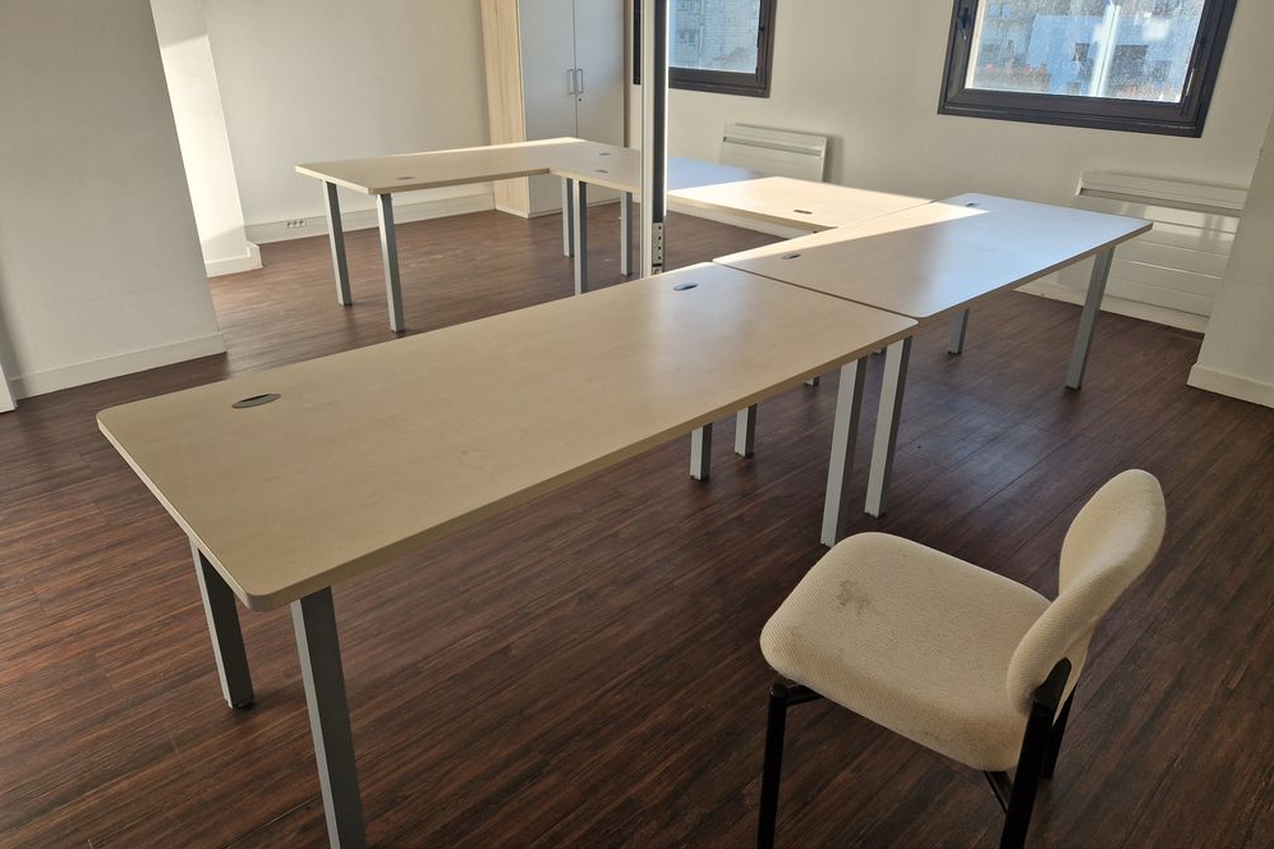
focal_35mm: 24
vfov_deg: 53.0
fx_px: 849
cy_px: 391
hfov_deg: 73.8
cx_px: 636
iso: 50
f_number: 1.8
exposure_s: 1/180
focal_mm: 5.4
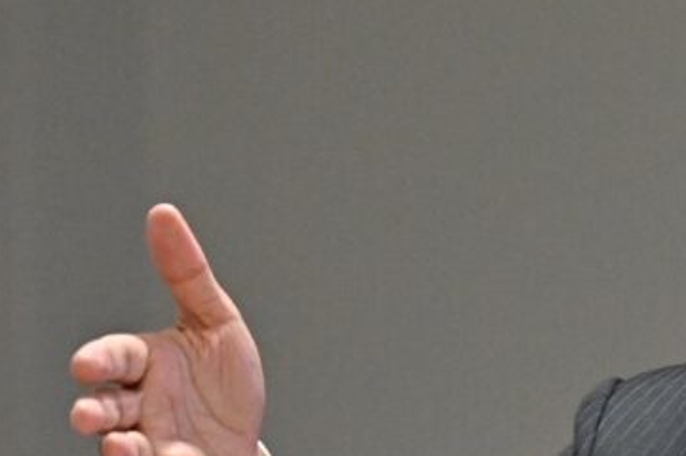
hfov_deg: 2.8
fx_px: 14145
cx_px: 962
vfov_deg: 1.8
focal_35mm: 743
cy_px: 276
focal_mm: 175
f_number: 4
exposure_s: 1/200
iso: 4000
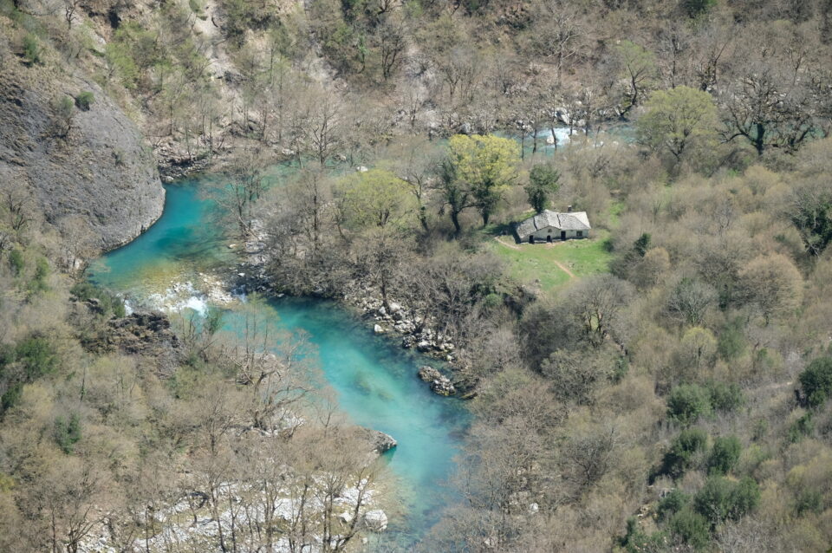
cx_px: 416
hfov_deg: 14.0
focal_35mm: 147
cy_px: 276
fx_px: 3394
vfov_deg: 9.3
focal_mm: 98.2
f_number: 4.5
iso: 400
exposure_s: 1/1000
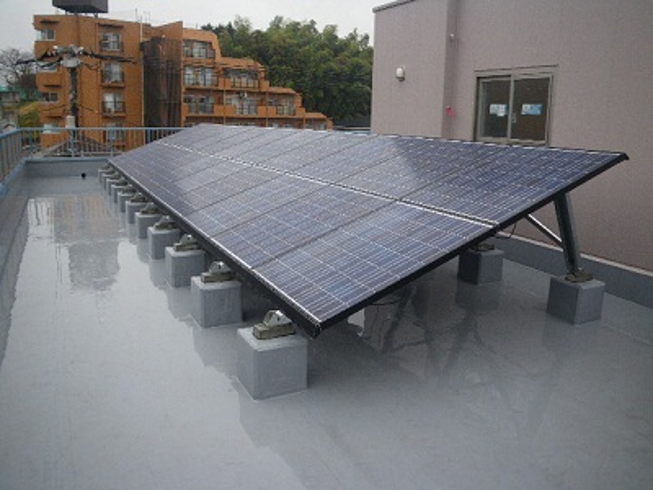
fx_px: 528
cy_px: 245
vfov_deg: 49.7
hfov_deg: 63.4
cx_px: 326
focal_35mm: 28
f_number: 3.5
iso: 80
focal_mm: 5
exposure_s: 1/50
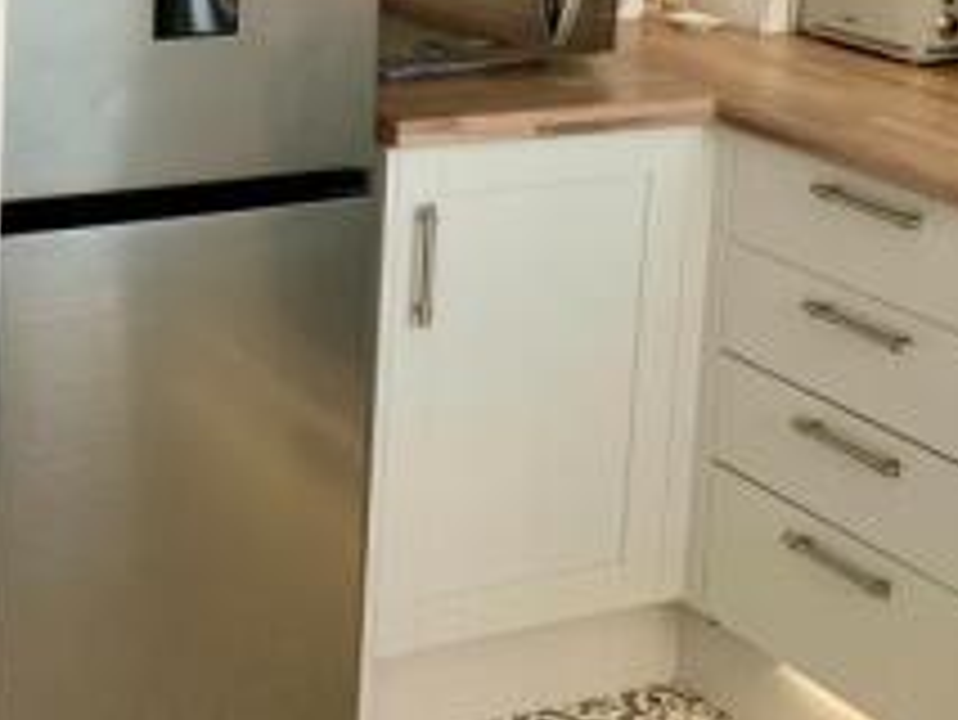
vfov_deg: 19.5
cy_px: -160
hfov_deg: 25.5
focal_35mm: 71
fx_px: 1966
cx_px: -74
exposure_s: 1/121
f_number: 1.8
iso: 50
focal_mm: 4.25
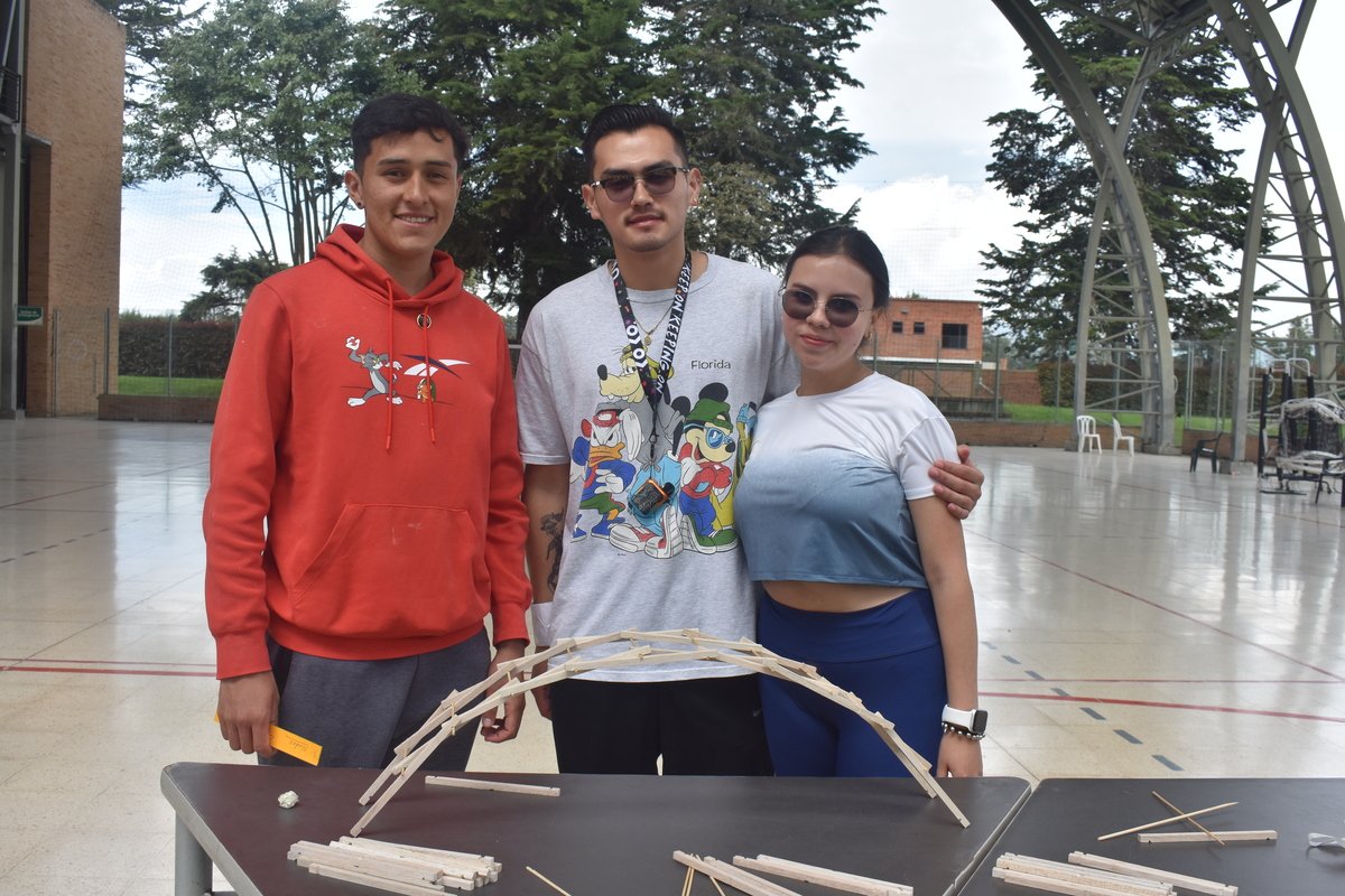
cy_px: 448
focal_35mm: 34
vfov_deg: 38.4
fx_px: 1289
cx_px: 672
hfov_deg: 55.1
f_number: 8
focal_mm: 23
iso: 320
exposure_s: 1/500
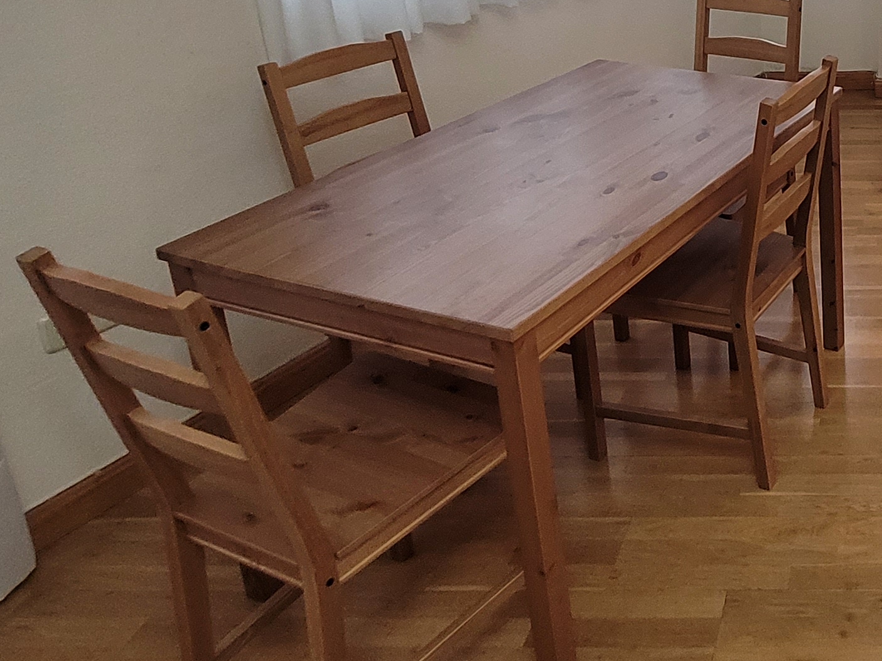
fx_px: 943
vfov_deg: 36.2
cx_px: 909
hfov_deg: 42.3
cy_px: 61
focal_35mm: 37
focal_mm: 1.74
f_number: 2.2
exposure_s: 1/50
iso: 200
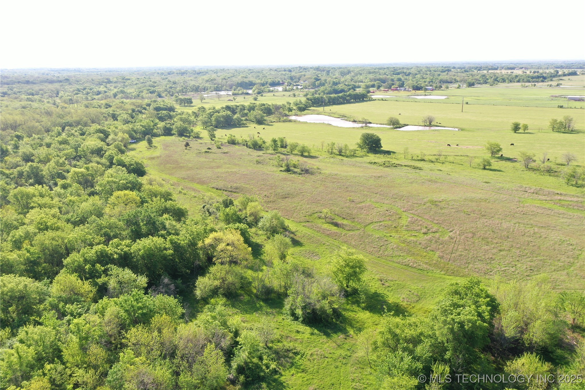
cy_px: 195
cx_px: 292
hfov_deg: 65.5
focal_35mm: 28
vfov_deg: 46.4
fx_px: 455
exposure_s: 1/200
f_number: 5
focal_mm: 10.26
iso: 100
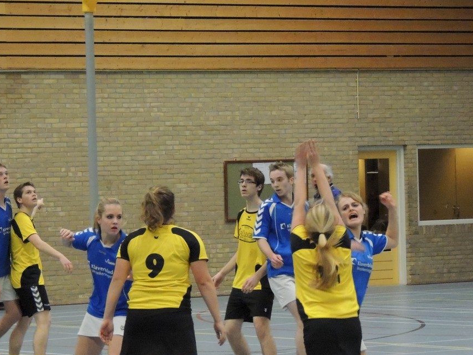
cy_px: 210
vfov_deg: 7.3
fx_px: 2773
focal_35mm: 203
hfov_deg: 9.7
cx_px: 205
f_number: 4.5
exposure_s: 1/100
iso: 3200
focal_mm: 30.3
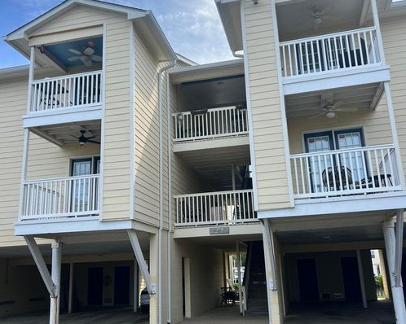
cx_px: 203
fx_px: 408
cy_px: 173
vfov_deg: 43.3
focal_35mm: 34
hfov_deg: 52.9
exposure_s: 1/2404
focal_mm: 5.7
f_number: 1.5
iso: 50
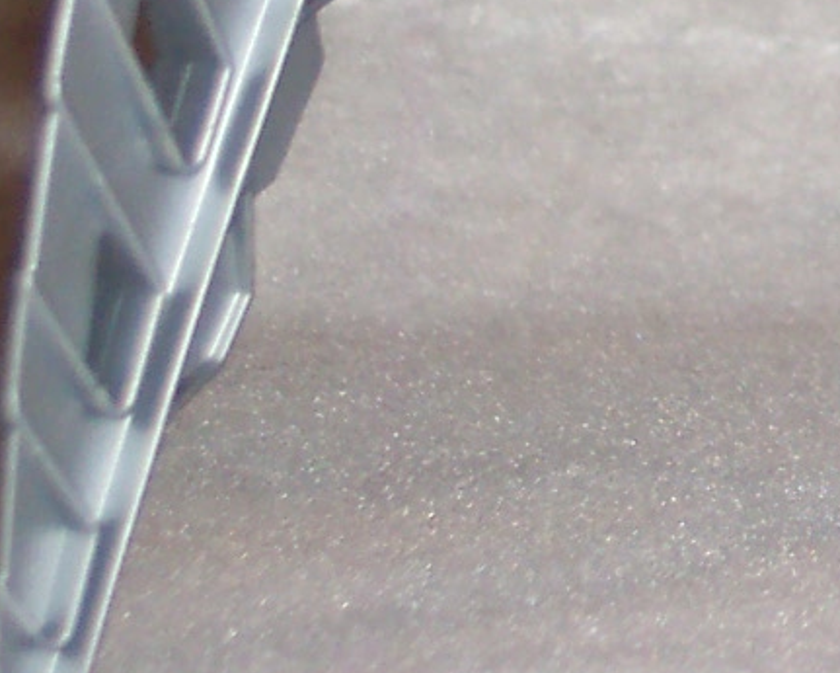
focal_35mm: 200
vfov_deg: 7.6
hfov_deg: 9.1
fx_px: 4973
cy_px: -310
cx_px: 1610
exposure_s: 1/45
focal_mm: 10.7
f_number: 3.4
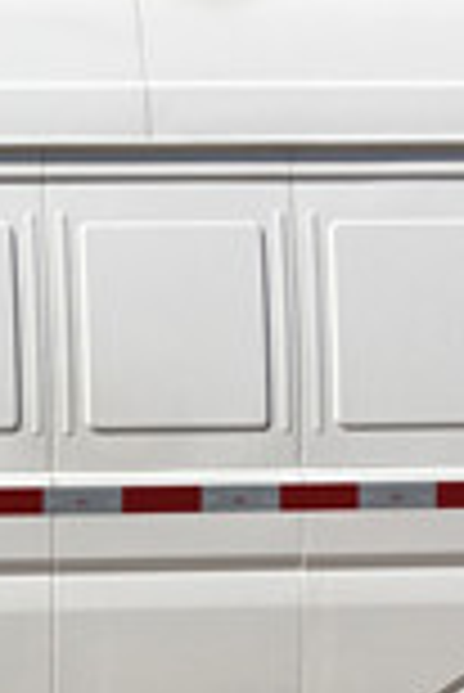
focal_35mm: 139
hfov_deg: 9.4
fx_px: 2681
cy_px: 608
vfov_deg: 14.6
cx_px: -369
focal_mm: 4.15
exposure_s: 1/3344
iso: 25
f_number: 2.2
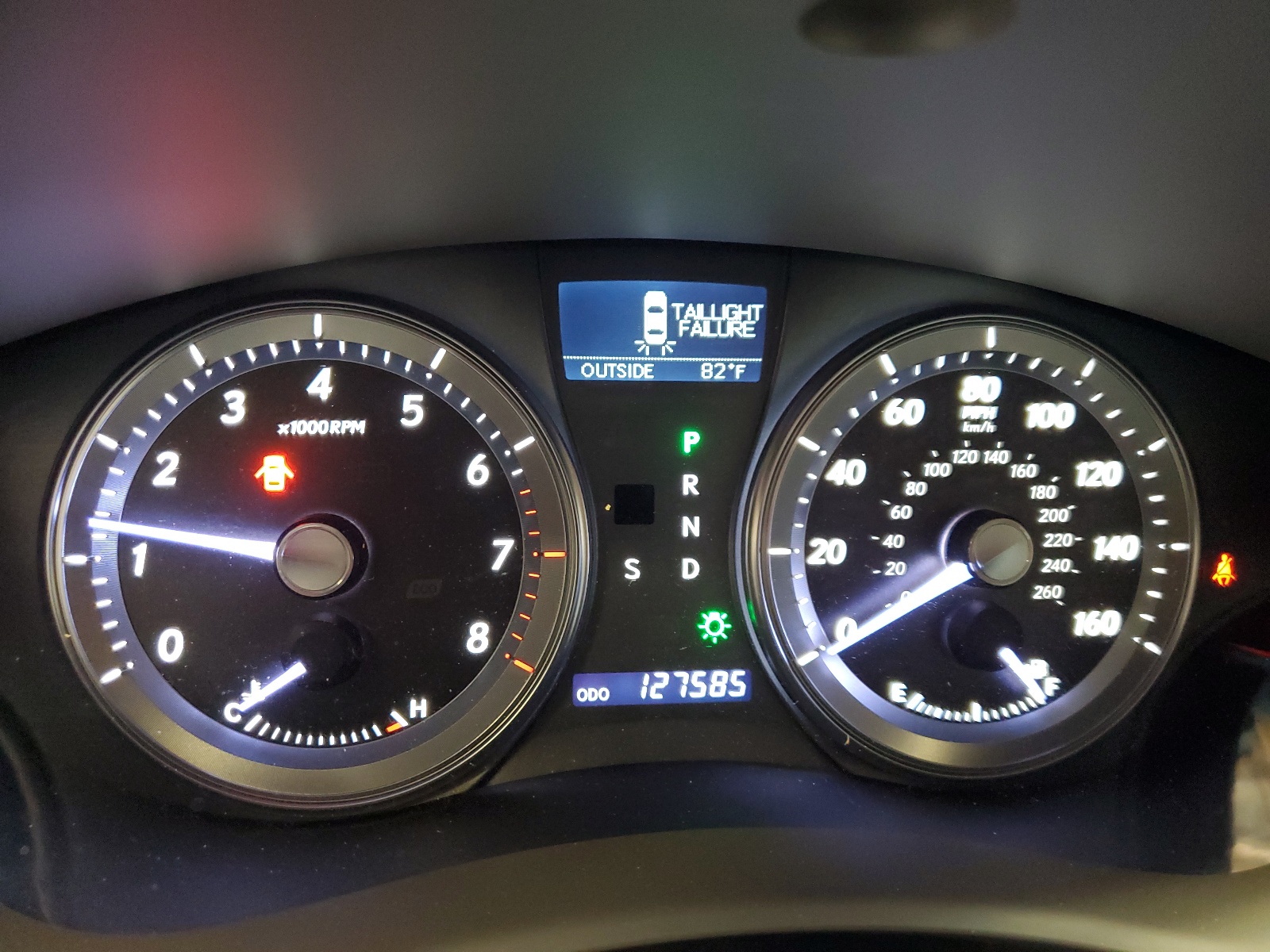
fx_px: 954
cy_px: 476
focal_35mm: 26
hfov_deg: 67.3
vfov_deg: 53.1
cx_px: 635
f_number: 1.5
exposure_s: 1/17
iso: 315
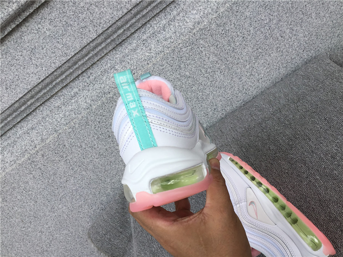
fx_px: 307
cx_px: 172
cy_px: 128
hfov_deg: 58.4
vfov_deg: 45.4
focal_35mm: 31
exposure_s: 1/519
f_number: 2.4
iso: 25
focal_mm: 3.3
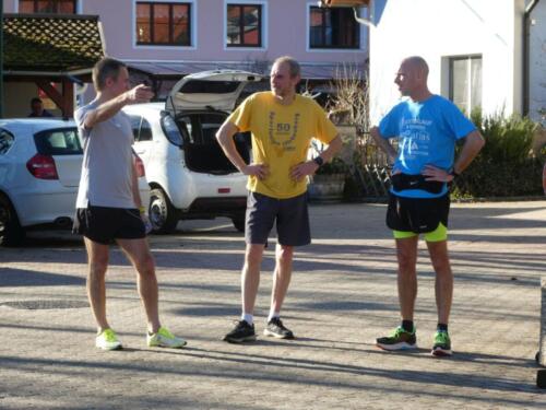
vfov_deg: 9.8
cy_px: 205
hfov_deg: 13.1
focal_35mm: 151
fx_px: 2382
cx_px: 273
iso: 80
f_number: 5.4
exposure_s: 1/100
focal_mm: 27.1
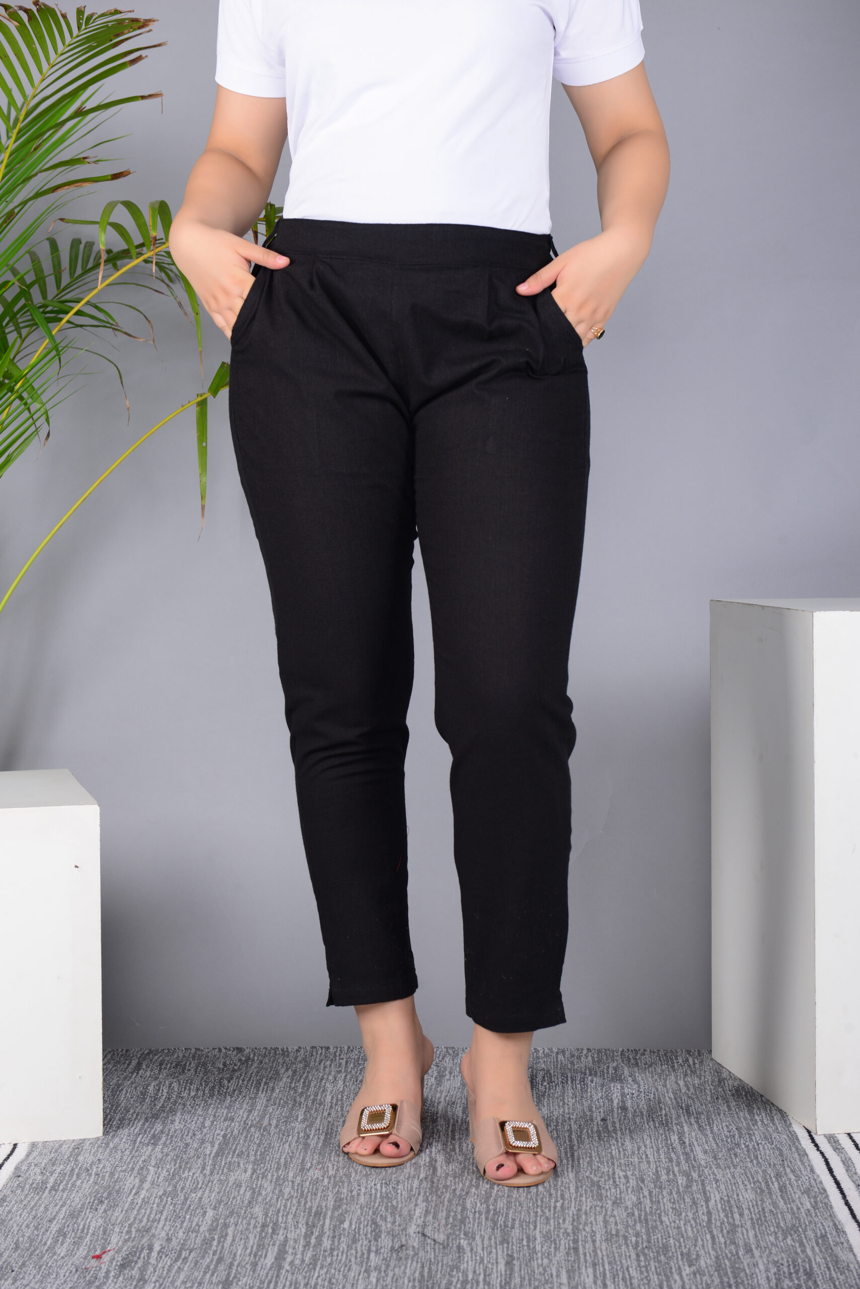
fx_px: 2363
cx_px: 430
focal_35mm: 66
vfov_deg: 30.5
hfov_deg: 20.6
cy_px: 644
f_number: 8
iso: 200
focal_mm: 66
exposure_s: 1/160
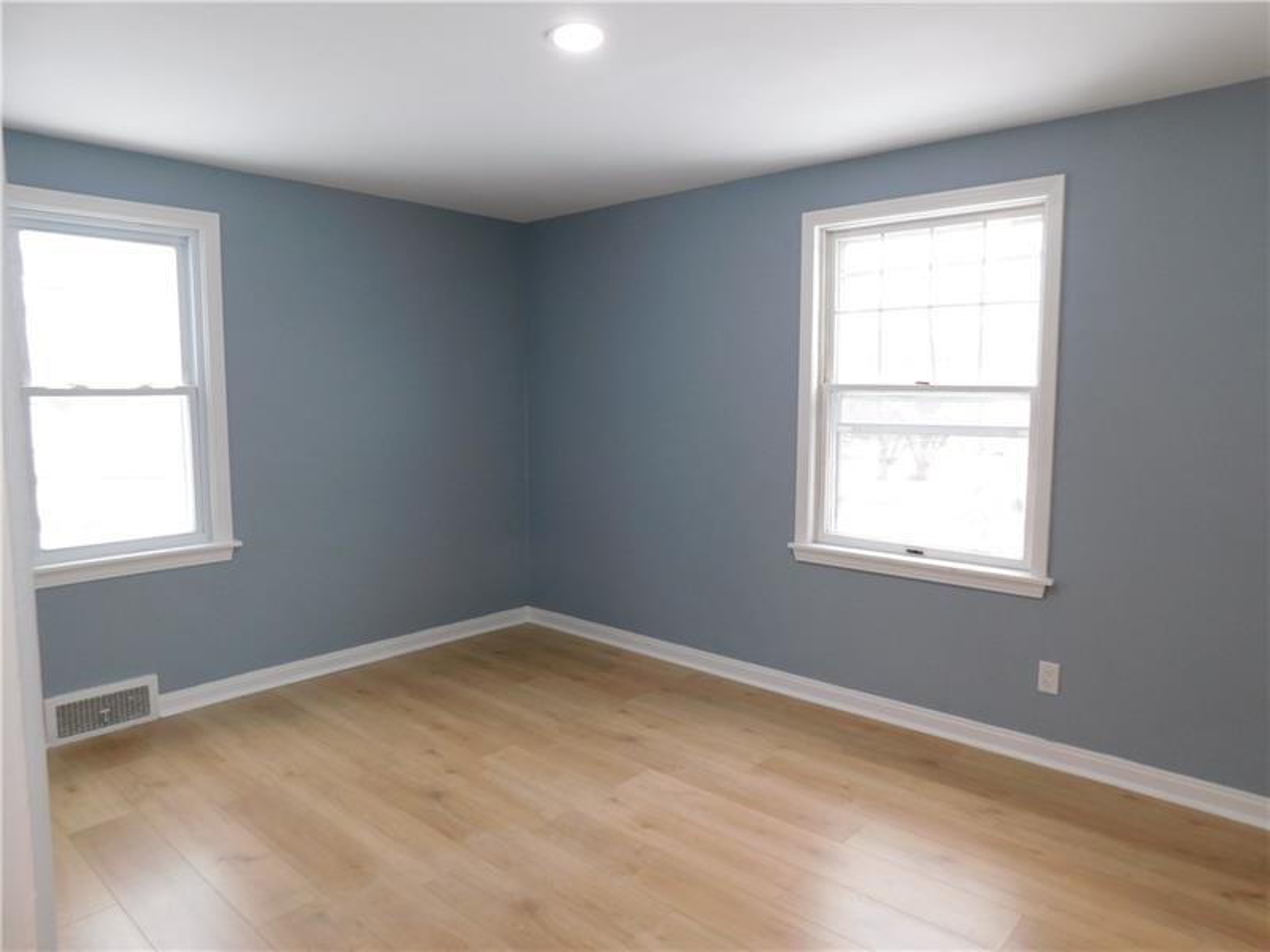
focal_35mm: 23
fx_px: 844
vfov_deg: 58.9
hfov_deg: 73.9
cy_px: 476
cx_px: 635
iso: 125
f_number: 3
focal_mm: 4
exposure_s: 1/30
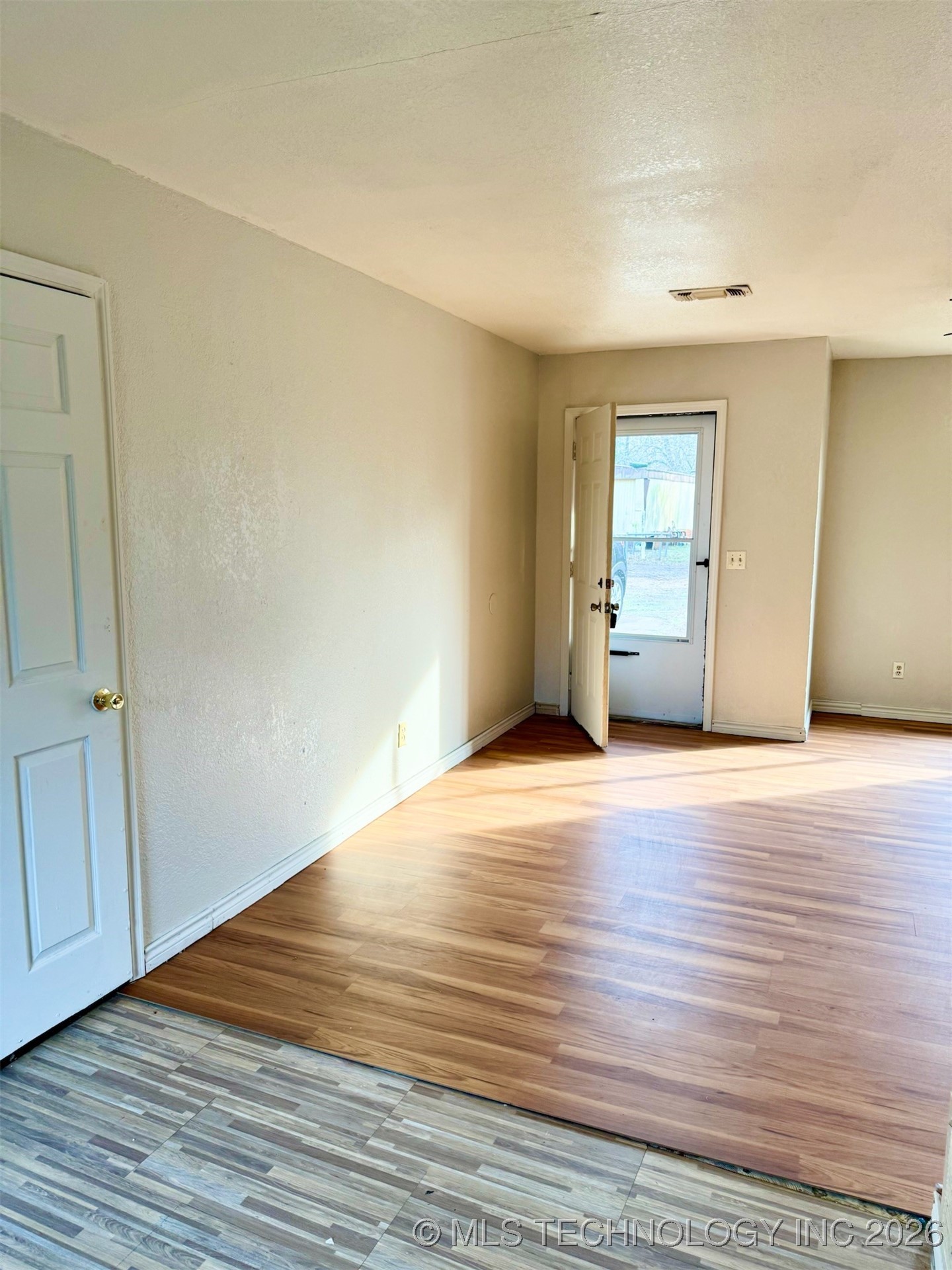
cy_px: 635
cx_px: 476
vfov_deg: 71.6
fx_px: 880
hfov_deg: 56.8
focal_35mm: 24
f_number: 1.78
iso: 125
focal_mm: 6.76
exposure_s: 1/120
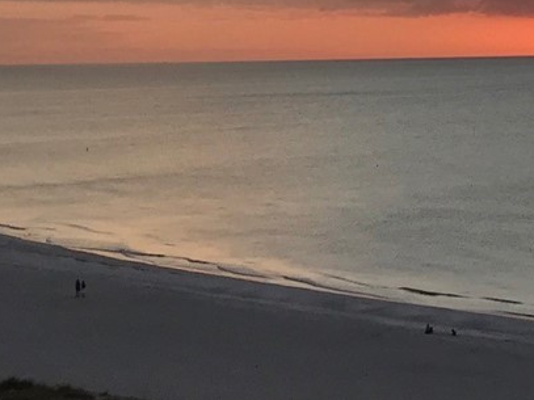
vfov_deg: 12.9
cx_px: 685
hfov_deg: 16.9
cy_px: -150
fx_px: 1696
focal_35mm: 110
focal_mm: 3.99
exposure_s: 1/433
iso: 20
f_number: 1.8
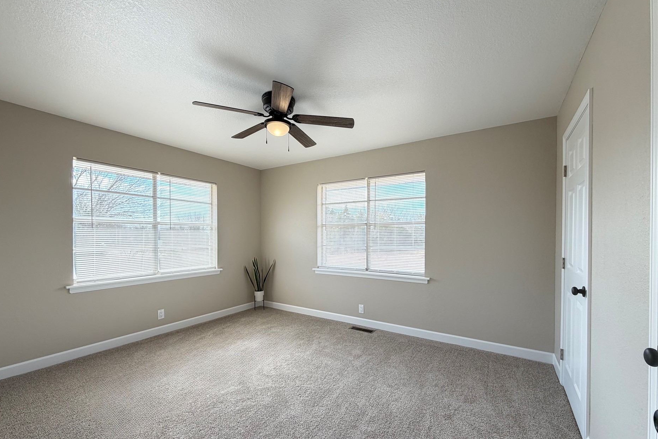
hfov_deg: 100.4
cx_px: 336
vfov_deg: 77.2
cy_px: 238
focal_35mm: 15
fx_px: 274
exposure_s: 1/121
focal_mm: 2.22
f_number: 2.2
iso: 100
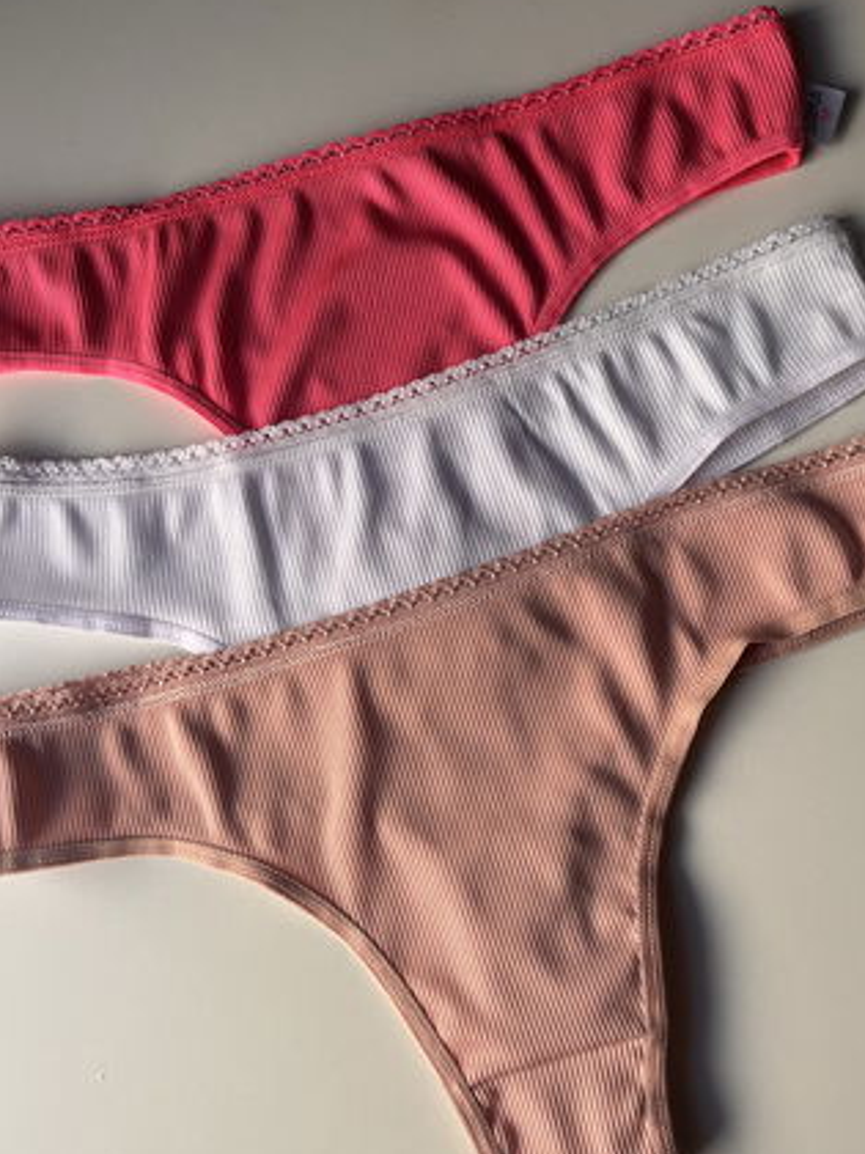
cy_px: 606
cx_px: 412
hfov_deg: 42.9
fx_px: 1099
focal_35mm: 33
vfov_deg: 55.3
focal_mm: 5.1
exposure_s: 1/350
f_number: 1.6
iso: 50
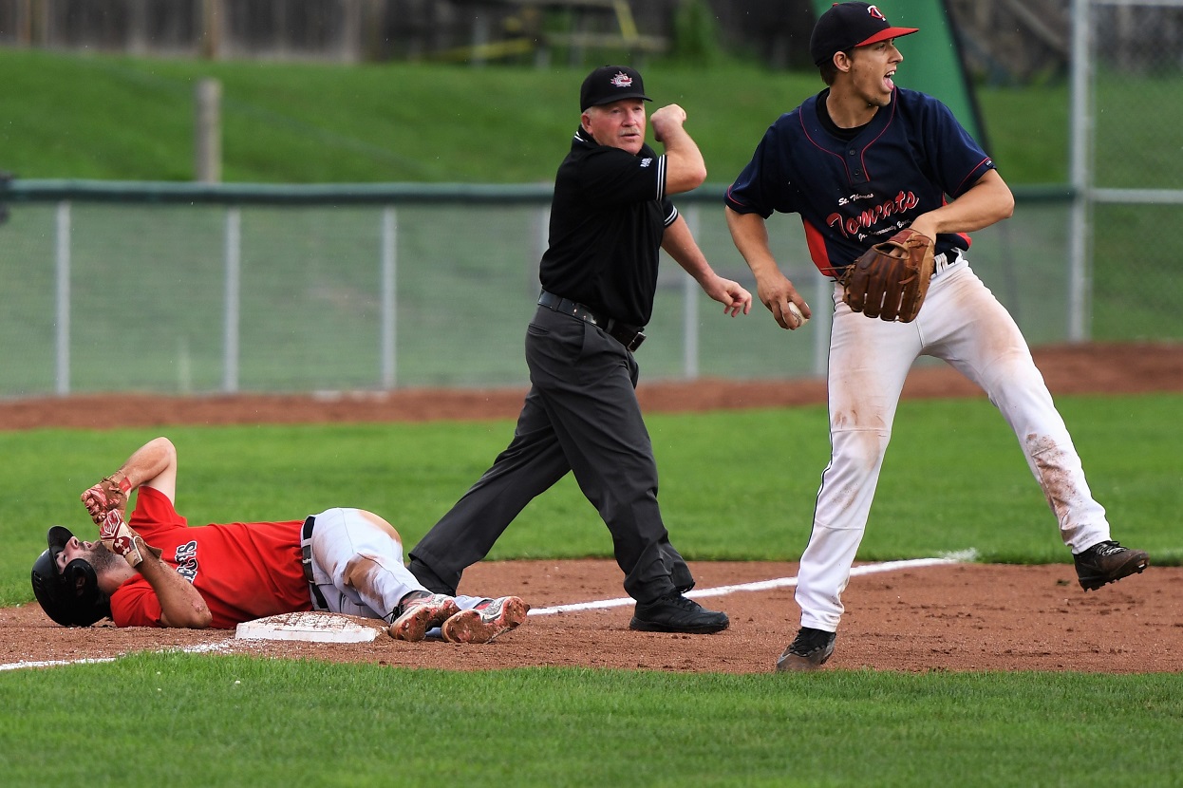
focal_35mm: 300
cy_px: 394
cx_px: 592
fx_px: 9855
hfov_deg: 6.9
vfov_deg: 4.6
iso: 250
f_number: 2.8
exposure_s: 1/1000
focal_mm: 200
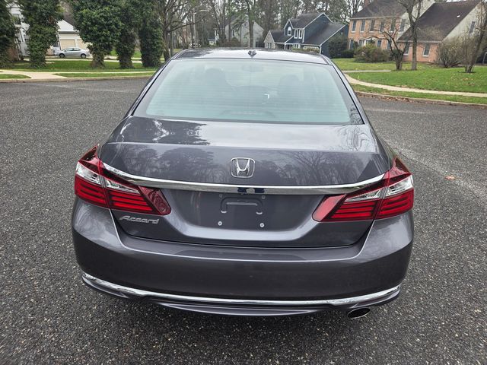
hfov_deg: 73.9
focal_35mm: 23
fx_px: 324
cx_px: 244
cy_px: 182
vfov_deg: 58.9
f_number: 1.8
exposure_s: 1/180
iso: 32
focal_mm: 5.4
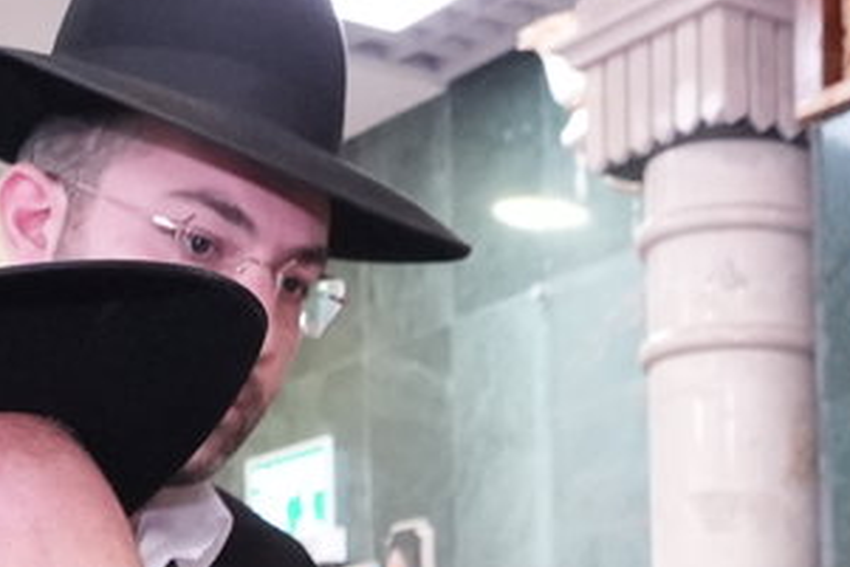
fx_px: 2527
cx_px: 746
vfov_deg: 11.7
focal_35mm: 107
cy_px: 1071
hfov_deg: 18.8
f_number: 5.6
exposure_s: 1/200
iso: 10000
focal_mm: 23
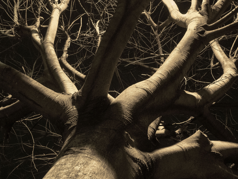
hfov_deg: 42.9
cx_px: 119
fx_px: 303
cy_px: 90
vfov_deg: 32.9
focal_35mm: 44
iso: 10000
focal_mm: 22
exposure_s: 1/10
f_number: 8
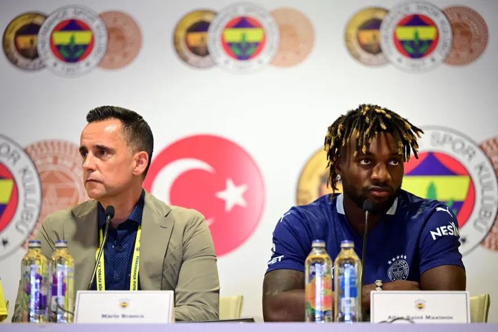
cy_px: 166
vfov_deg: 10.2
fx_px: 1867
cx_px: 249
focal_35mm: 135
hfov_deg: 15.2
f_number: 2.8
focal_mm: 135
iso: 2000
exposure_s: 1/100
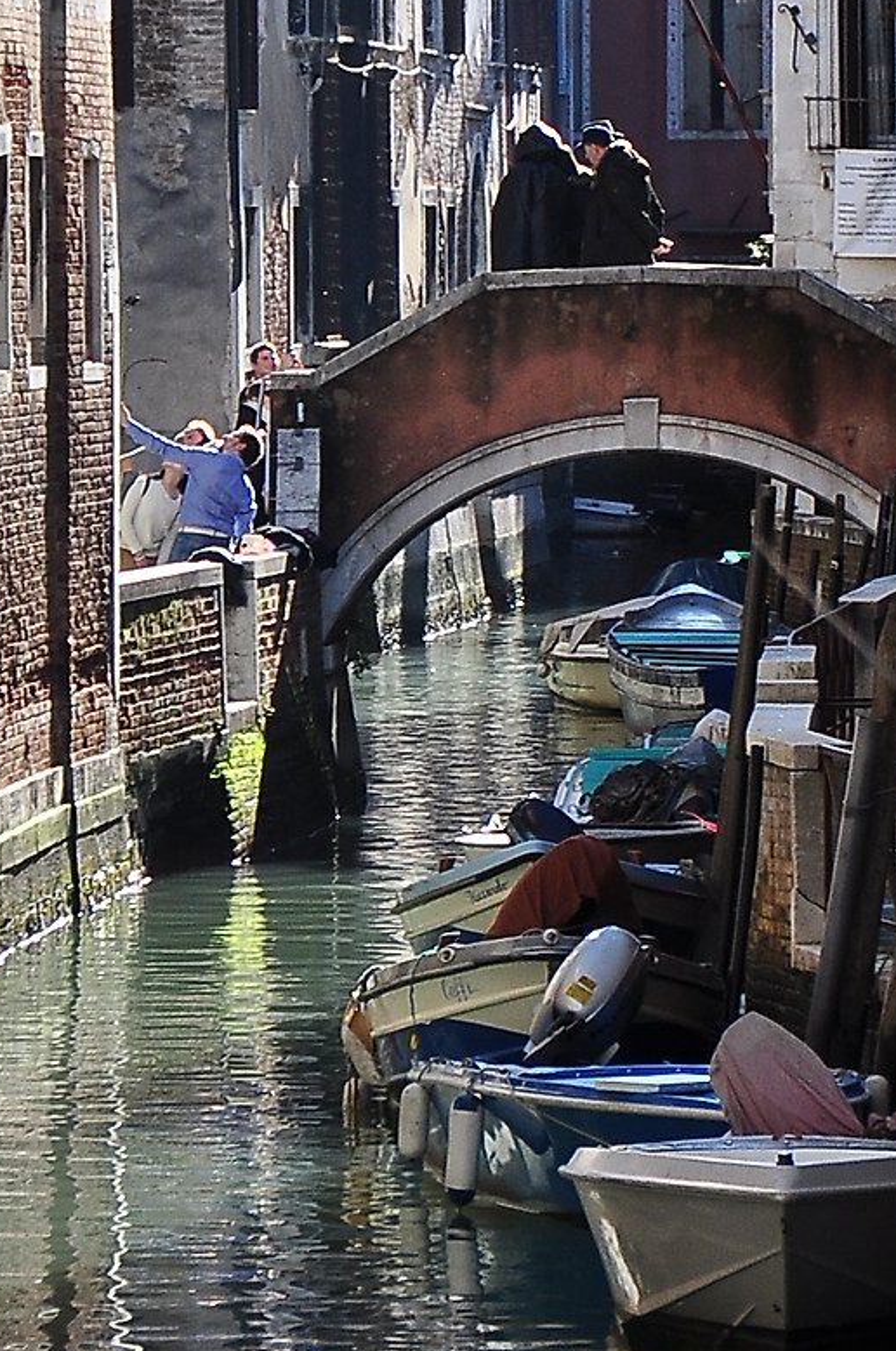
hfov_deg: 3.5
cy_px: 396
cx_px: 306
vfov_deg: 5.2
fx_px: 14744
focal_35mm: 394
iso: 200
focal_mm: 85
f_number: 6.3
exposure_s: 1/250
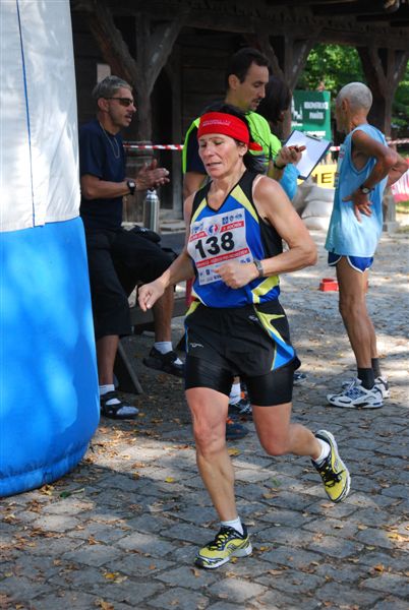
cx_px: 204
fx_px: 1477
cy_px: 305
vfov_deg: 23.3
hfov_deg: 15.8
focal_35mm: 87
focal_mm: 58
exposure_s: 1/500
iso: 640
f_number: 5.3
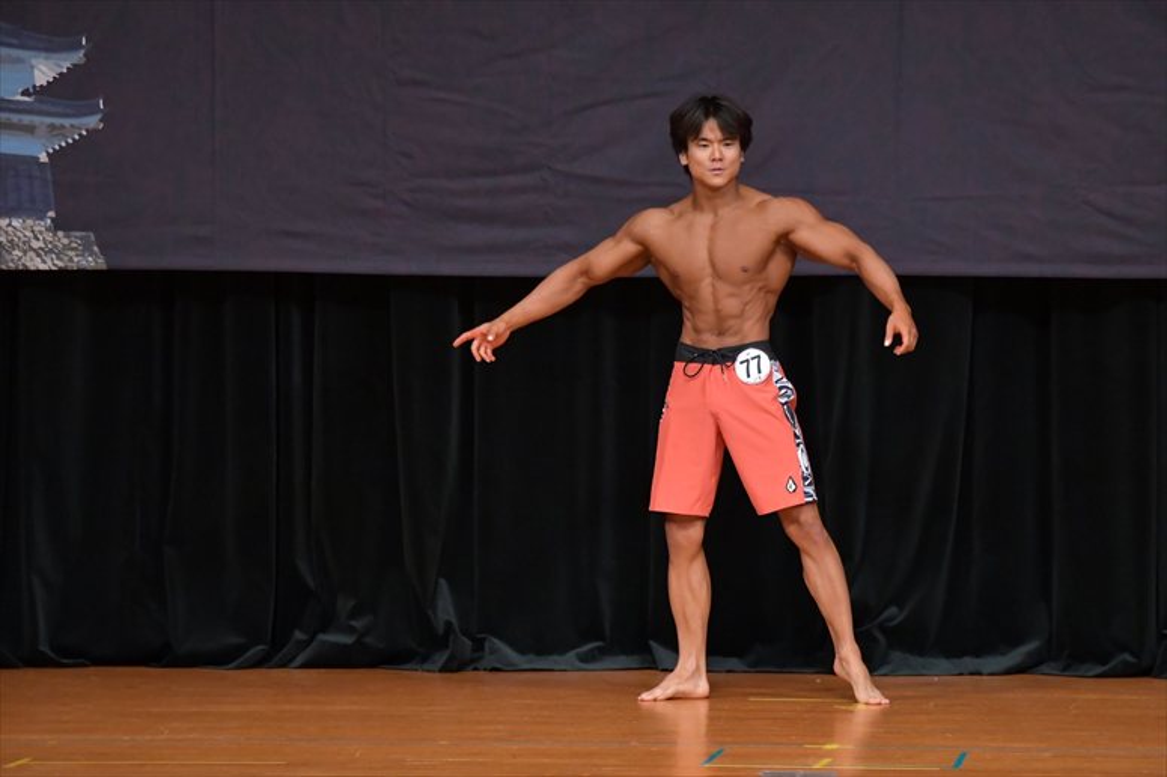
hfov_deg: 7.2
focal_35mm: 285
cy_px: 388
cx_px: 584
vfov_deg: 4.8
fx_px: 9234
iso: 5000
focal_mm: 190
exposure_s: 1/400
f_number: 5.6
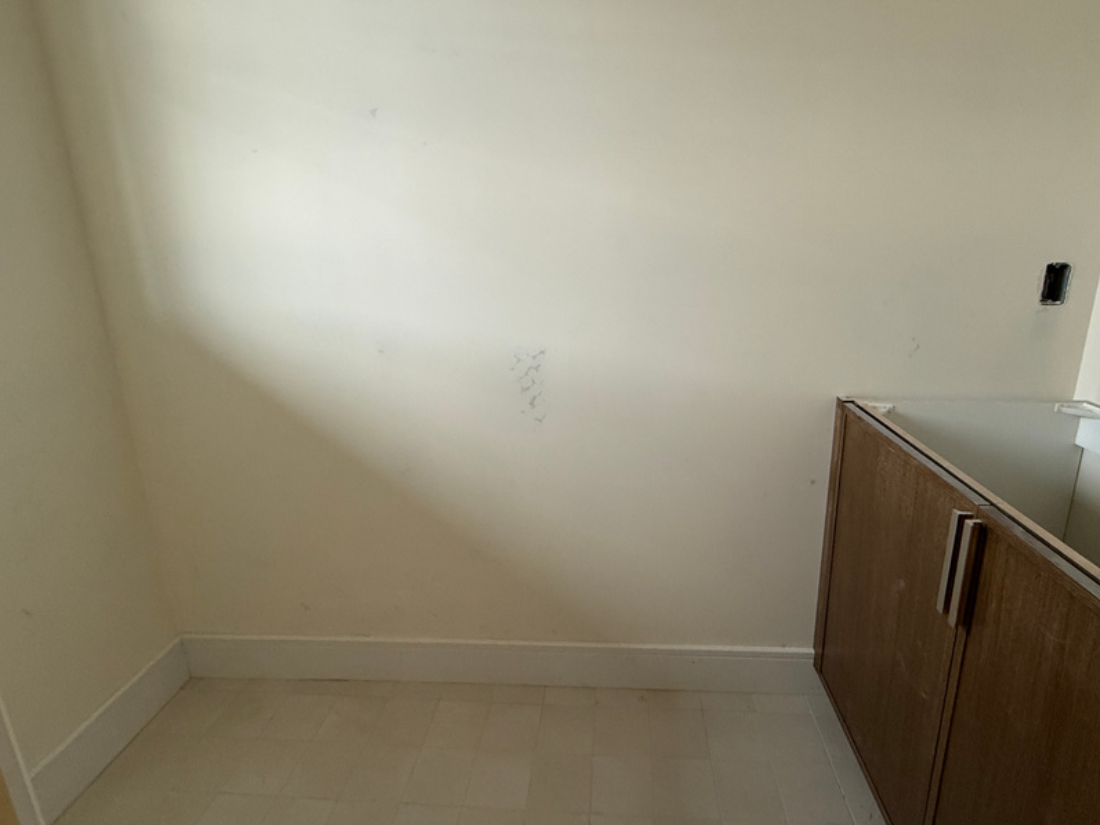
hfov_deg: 87.6
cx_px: 589
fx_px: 572
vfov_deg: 71.4
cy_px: 376
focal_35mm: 18
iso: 250
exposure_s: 1/99
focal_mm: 2.22
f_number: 2.2
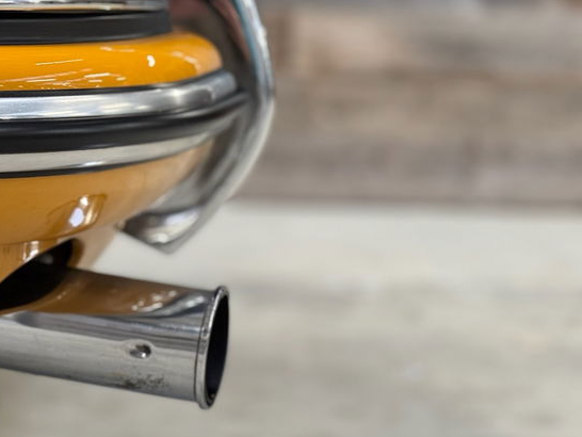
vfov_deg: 16.4
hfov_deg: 21.5
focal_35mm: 90
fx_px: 1514
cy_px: 308
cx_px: 122
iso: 250
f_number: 1.78
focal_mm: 6.76
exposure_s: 1/50
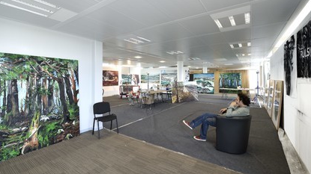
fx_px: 140
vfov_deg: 63.7
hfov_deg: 96.0
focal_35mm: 17
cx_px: 156
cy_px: 77
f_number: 5
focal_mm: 16
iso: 800
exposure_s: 1/100
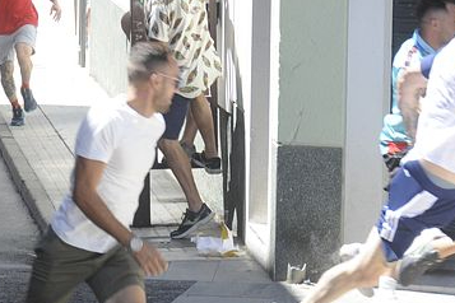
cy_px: -41
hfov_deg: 7.4
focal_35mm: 278
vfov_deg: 4.9
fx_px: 3513
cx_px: 98
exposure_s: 1/320
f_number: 6.3
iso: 400
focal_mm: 78
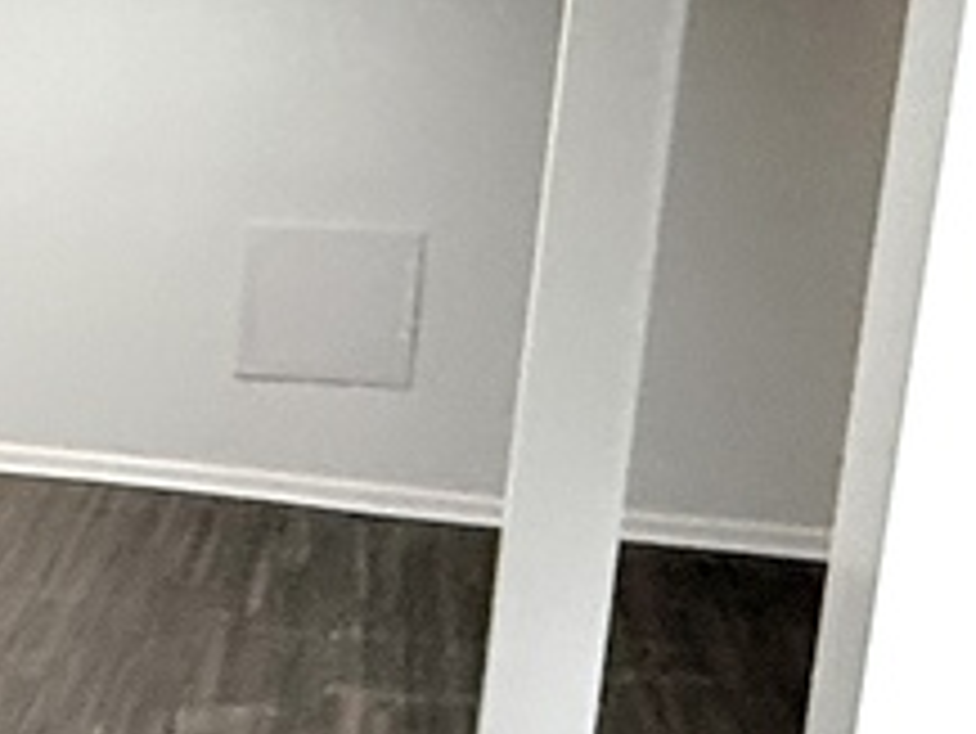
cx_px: -1115
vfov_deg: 15.9
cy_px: 360
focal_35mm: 93
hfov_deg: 15.5
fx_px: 2624
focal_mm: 2.22
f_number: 2.2
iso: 320
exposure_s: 1/120
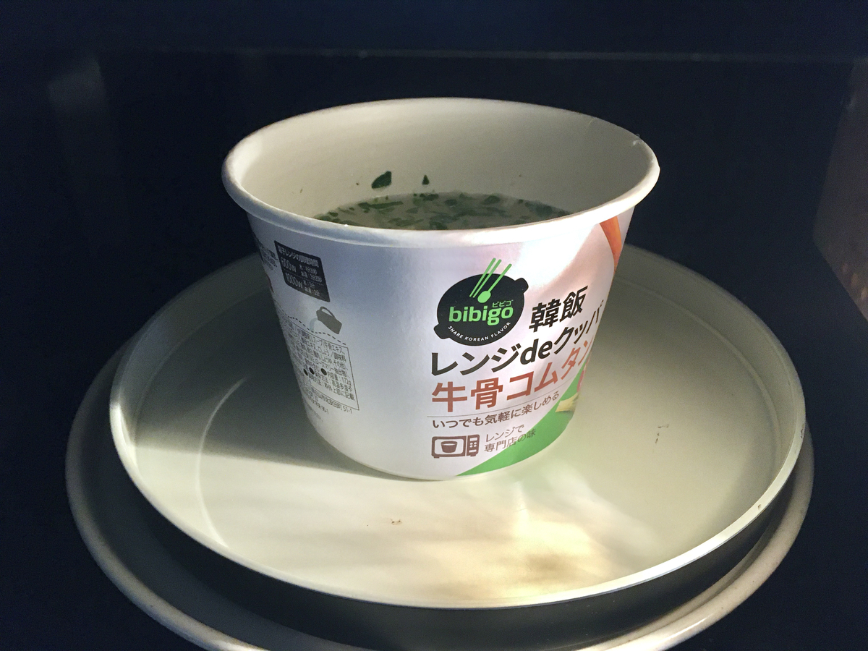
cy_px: 326
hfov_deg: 61.7
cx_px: 434
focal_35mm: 29
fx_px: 727
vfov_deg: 48.2
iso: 200
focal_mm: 4.15
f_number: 2.2
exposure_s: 1/30
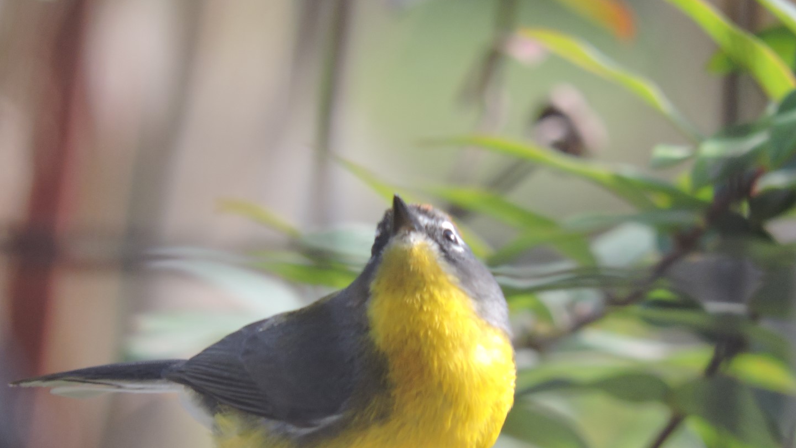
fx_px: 23028
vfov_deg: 1.1
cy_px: 260
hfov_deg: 2.0
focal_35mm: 1091
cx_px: 398
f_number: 5.9
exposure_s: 1/250
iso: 400
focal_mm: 180
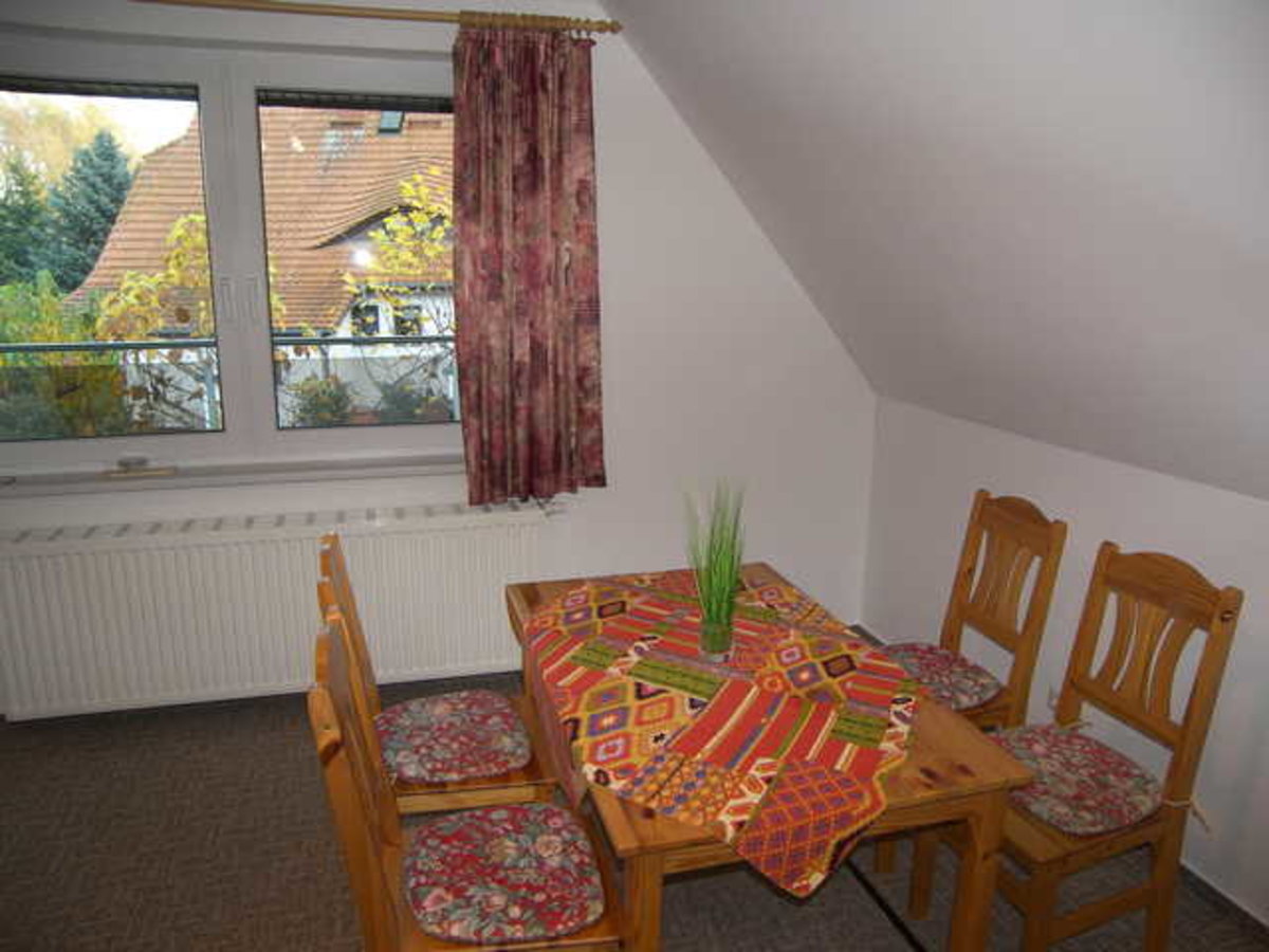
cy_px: 476
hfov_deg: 71.6
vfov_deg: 56.8
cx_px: 634
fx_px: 880
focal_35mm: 24
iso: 100
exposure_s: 1/30
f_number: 2.8
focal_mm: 5.1
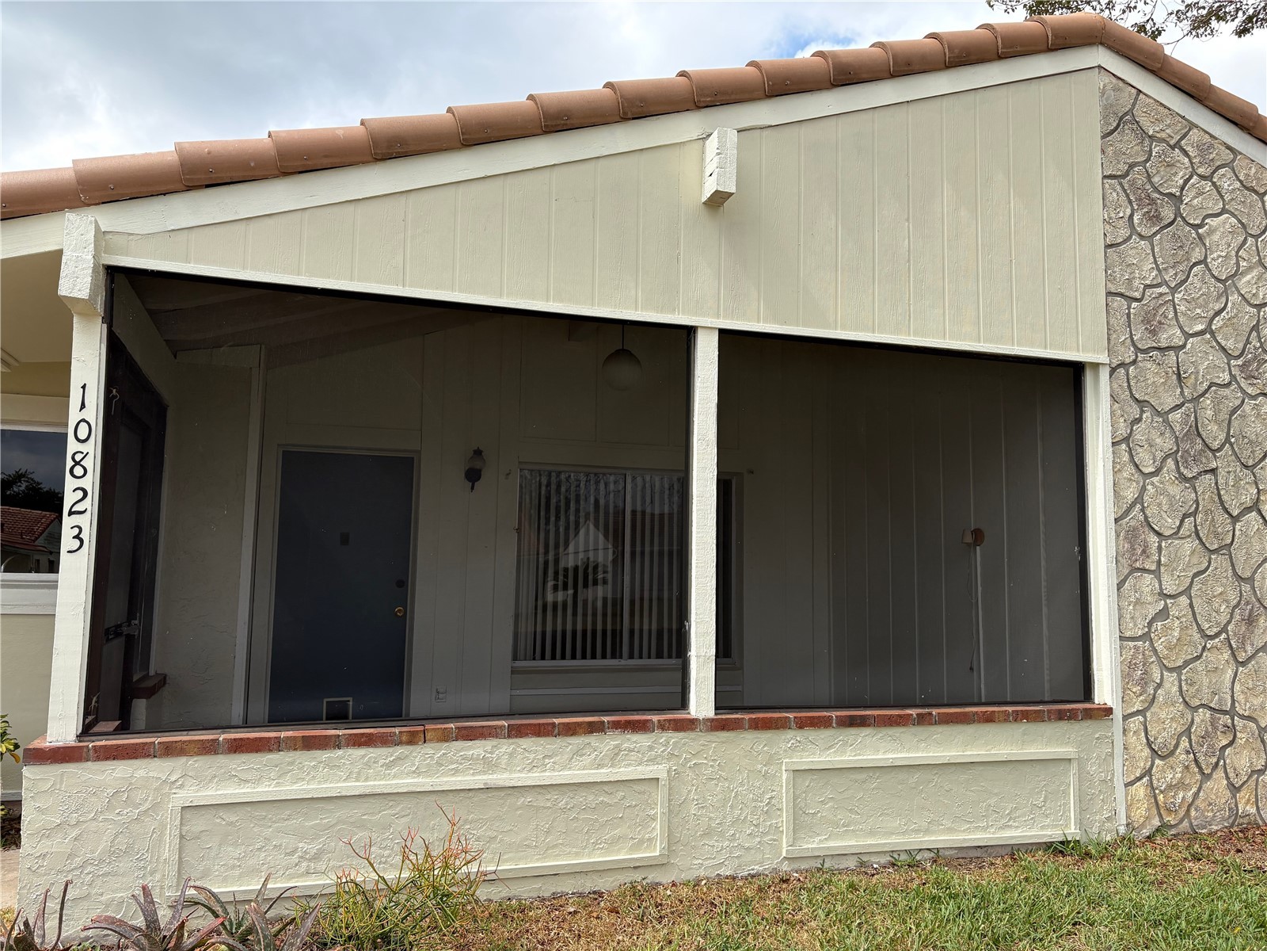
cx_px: 634
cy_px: 476
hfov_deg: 67.3
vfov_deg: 53.1
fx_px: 952
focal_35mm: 26
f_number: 1.6
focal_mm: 5.96
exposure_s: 1/1953
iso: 50
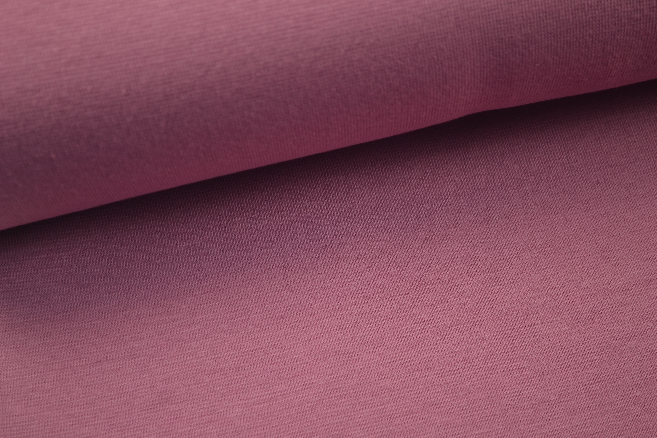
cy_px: 219
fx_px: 1314
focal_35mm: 72
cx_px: 328
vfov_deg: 18.9
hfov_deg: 28.1
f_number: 5.6
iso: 100
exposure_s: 1/20
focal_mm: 48
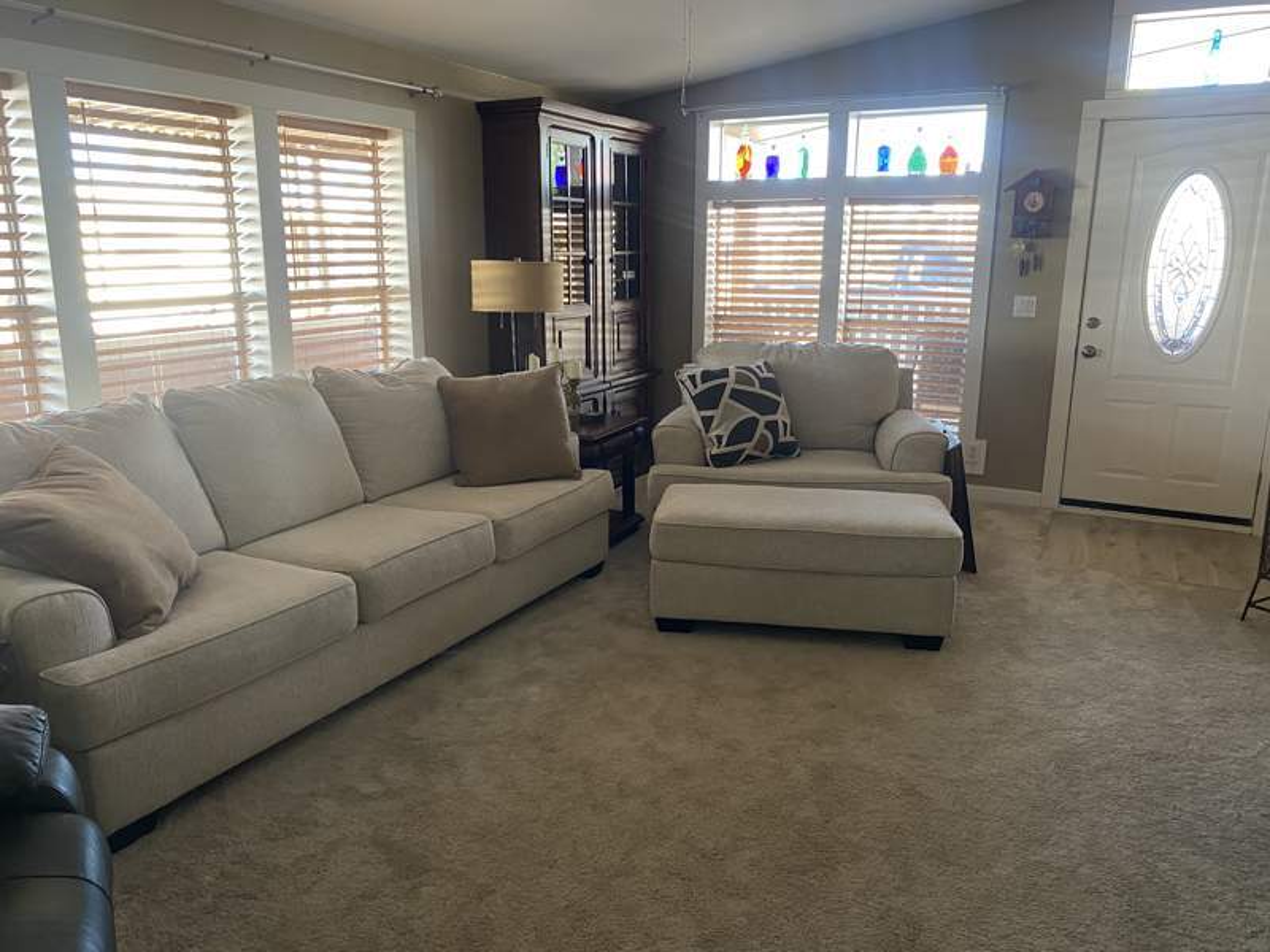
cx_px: 635
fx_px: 954
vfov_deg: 53.1
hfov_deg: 67.3
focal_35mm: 26
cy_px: 476
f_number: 1.8
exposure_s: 1/60
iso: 160
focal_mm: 4.25
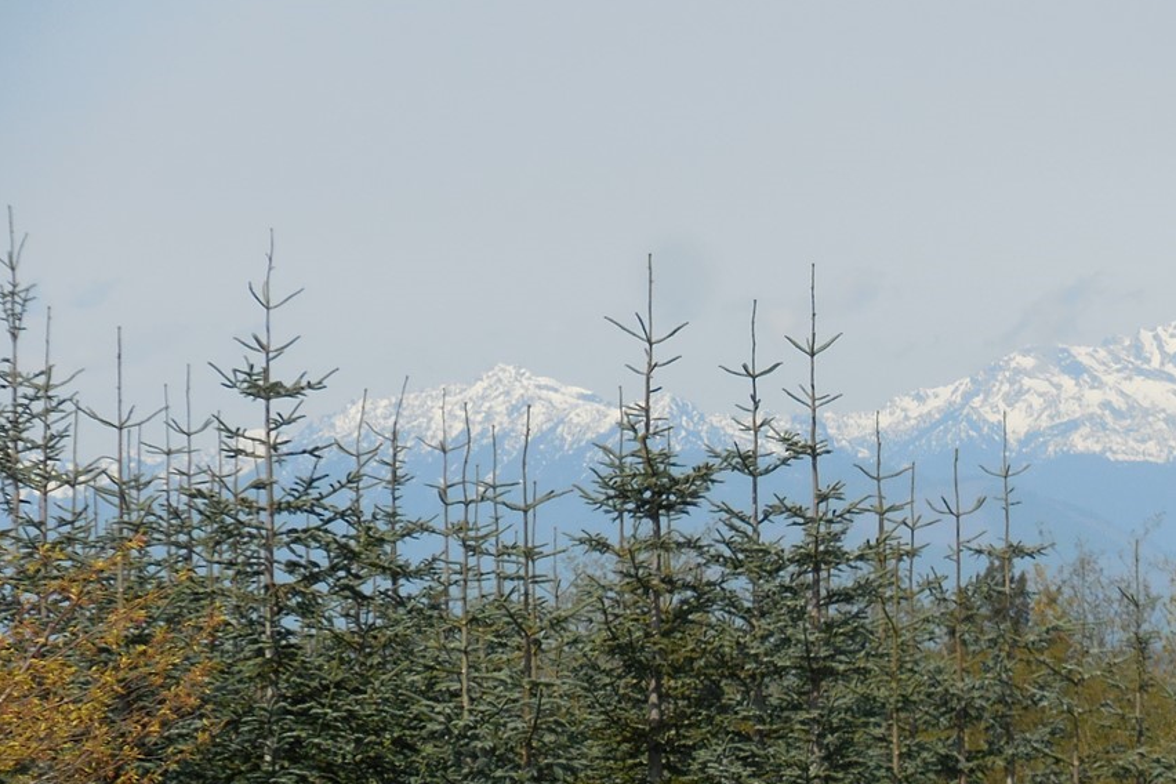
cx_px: 1035
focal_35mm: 291
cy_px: 664
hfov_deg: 7.1
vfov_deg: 4.7
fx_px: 9505
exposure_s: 1/800
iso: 125
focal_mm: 26.8
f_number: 5.4
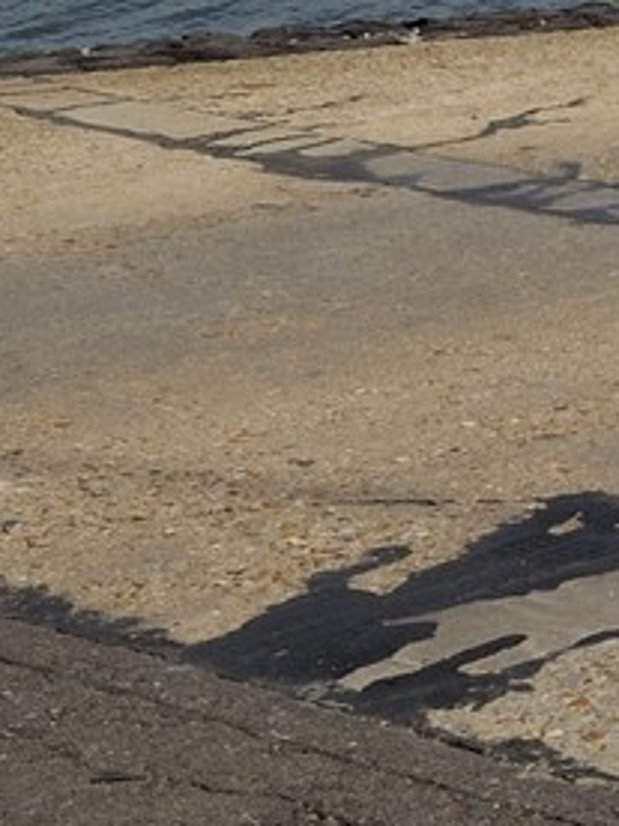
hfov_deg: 7.8
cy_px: -482
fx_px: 3719
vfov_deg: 12.0
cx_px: 2063
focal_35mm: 156
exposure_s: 1/250
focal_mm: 28
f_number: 10
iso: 200
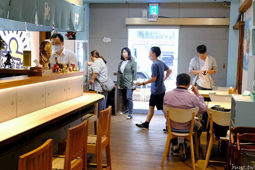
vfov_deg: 35.0
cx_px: 128
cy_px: 85
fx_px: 269
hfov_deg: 50.7
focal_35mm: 38
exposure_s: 1/100
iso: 3200
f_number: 5
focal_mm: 25.4
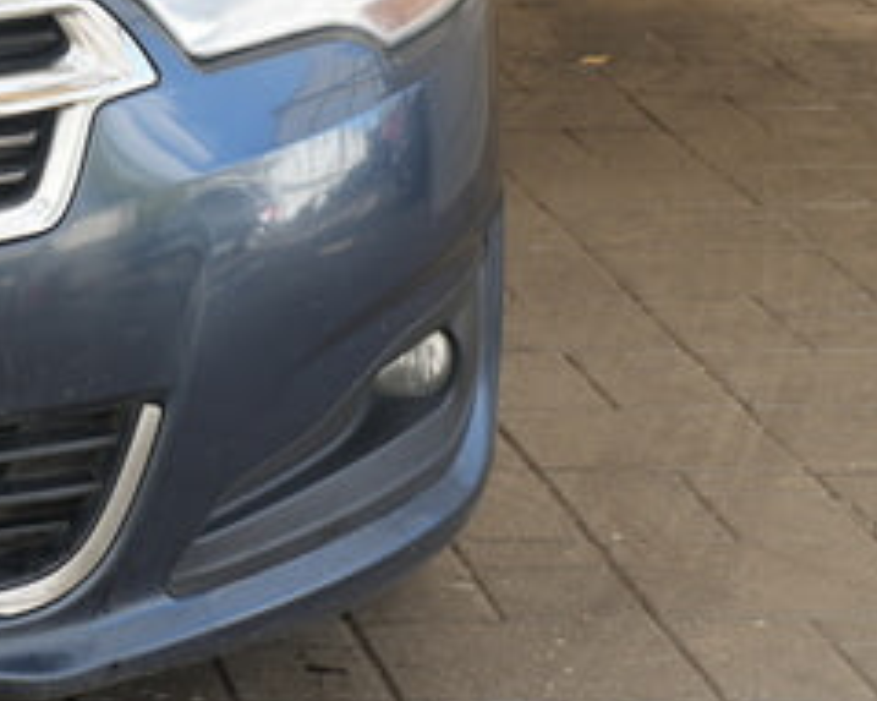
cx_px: -492
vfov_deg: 10.0
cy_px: -169
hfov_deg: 12.0
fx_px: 3944
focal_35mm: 152
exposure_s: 1/50
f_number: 5
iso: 100
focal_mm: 43
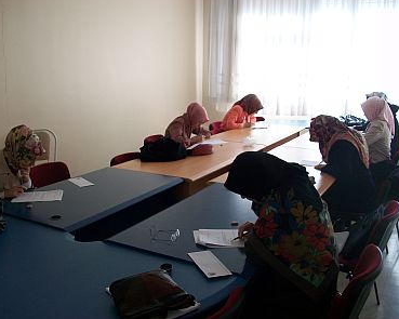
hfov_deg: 50.3
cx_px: 194
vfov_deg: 41.1
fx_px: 425
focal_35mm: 36
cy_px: 158
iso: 80
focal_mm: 5.7
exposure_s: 1/100
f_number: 2.8
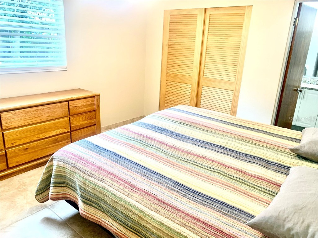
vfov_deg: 53.1
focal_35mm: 26
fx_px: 239
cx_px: 159
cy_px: 119
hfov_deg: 67.3
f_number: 1.8
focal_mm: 4.25
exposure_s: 1/60
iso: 100
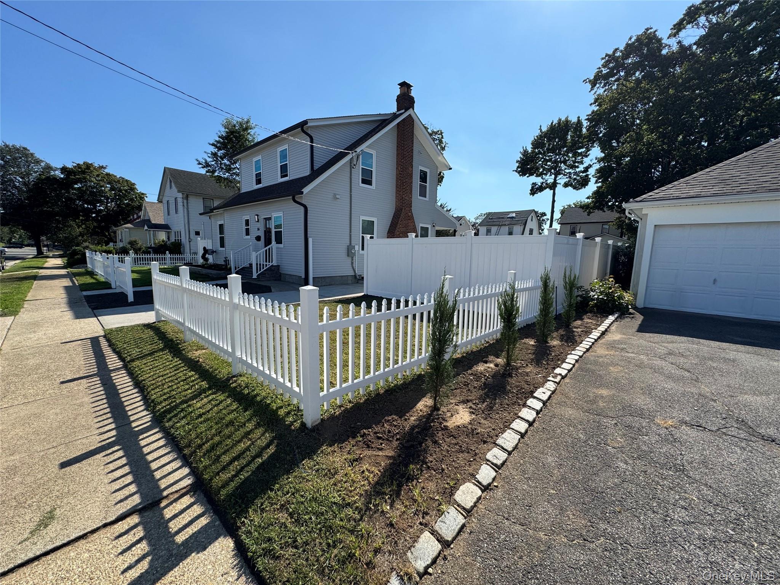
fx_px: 315
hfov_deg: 102.1
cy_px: 292
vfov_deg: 85.7
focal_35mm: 14
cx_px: 390
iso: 50
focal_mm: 2.22
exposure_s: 1/1748
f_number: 2.2
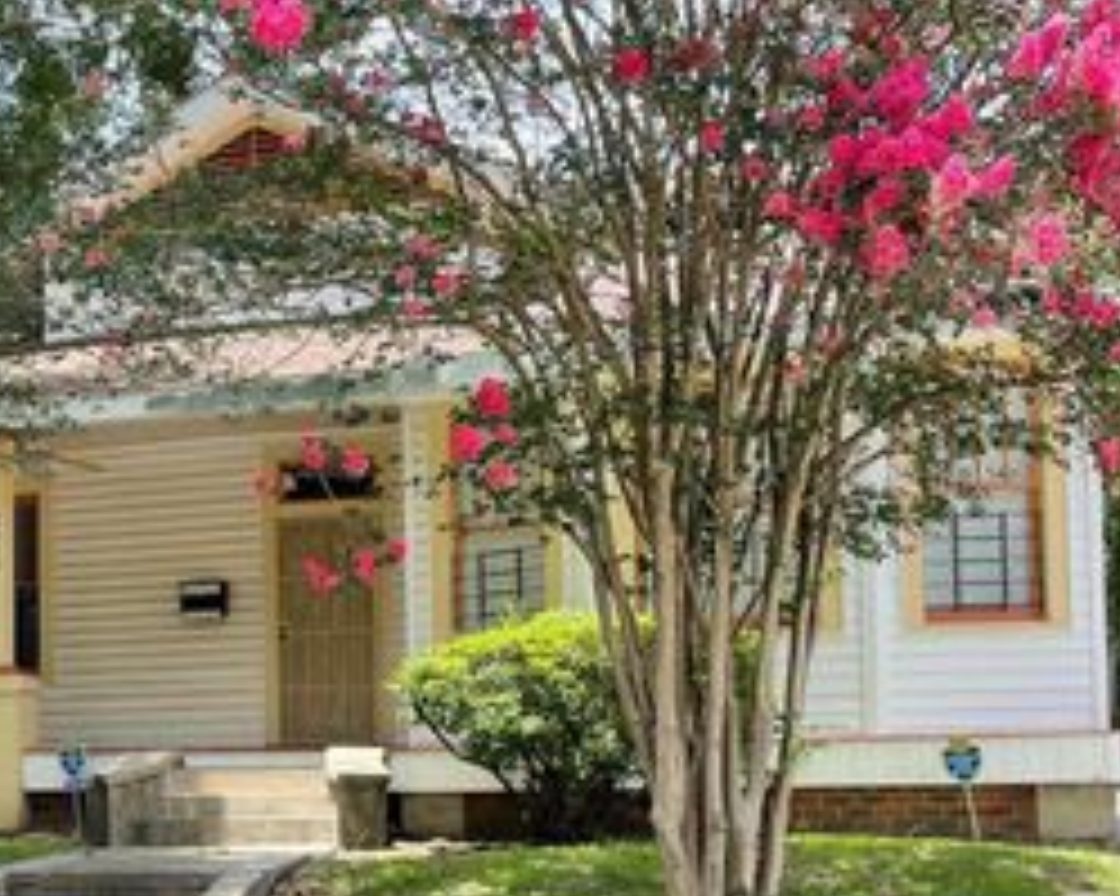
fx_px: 1690
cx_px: 130
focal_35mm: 51
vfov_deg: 28.9
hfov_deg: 34.8
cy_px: 736
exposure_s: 1/654
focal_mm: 4.2
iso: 32
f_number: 1.6
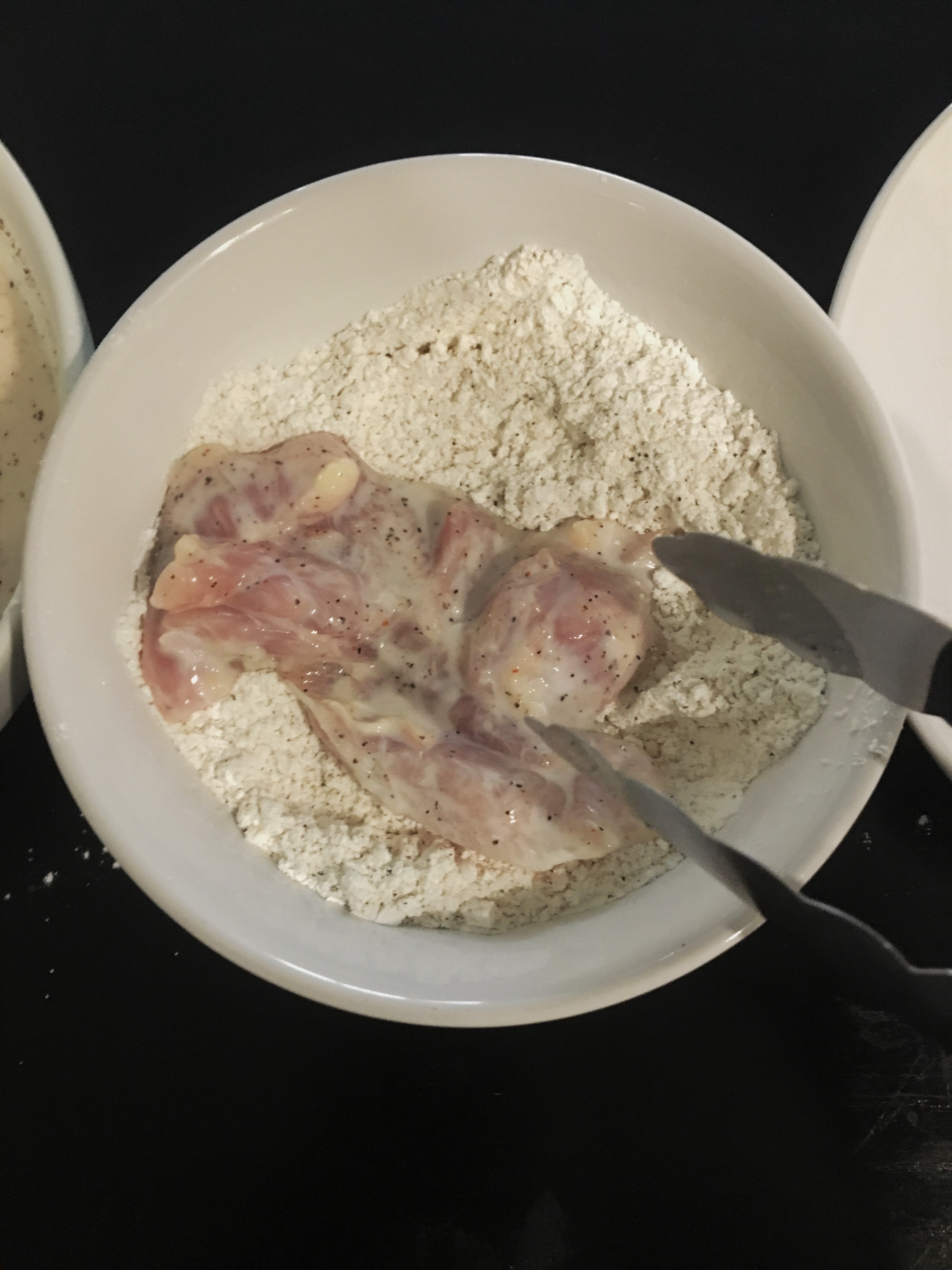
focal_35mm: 29
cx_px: 476
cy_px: 635
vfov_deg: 61.7
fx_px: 1063
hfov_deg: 48.2
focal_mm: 4.15
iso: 250
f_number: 2.2
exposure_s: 1/15
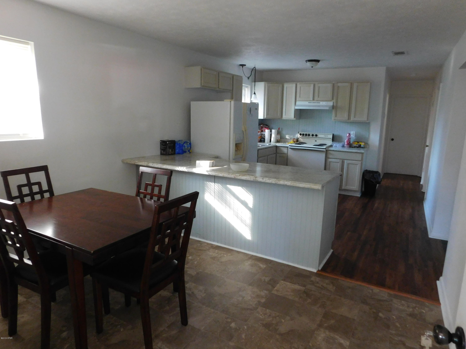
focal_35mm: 23
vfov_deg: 58.9
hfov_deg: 73.9
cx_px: 233
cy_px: 174
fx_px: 310
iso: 400
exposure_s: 1/30
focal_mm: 4
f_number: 3
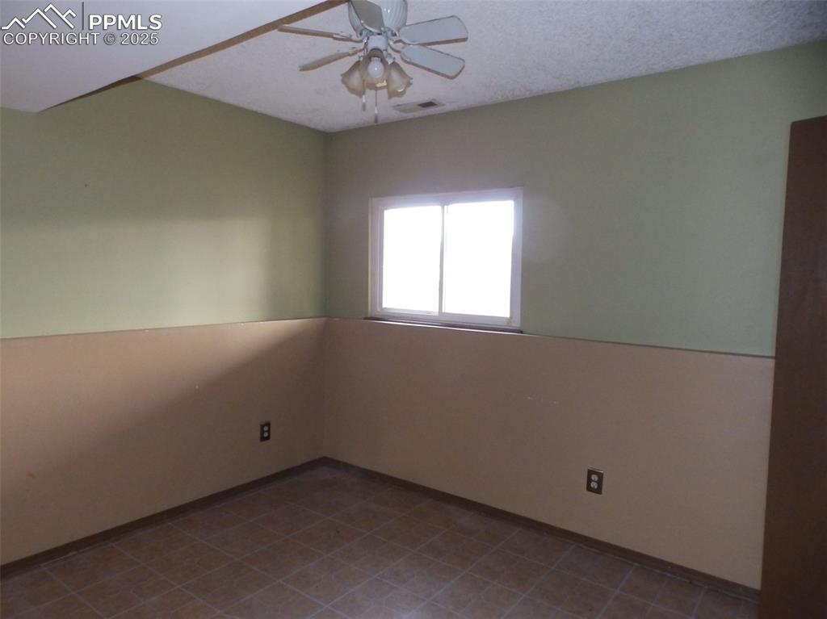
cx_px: 414
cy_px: 310
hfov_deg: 76.4
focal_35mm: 22
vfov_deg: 61.0
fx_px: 525
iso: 640
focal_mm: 4
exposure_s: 1/30
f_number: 3.4
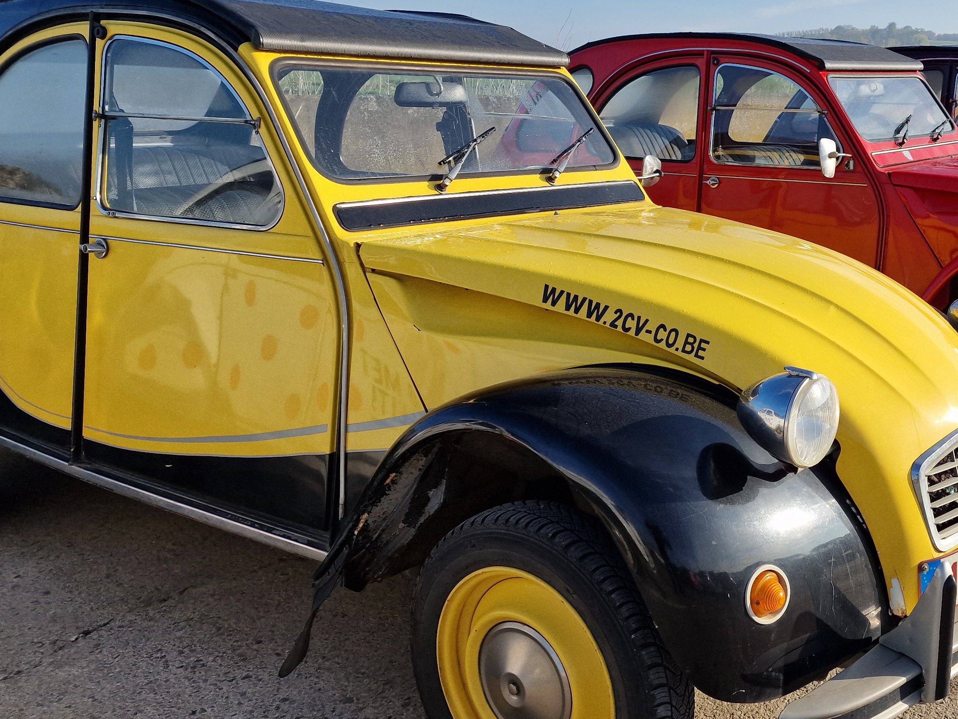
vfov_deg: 37.5
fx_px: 1052
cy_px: 279
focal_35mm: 38
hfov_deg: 46.5
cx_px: 759
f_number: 1.8
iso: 50
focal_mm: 6.4
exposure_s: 1/848
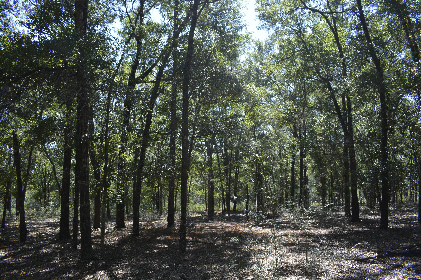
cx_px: 210
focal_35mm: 27
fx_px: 316
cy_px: 140
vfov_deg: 47.9
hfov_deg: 67.4
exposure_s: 1/200
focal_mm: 18
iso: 200
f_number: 7.1
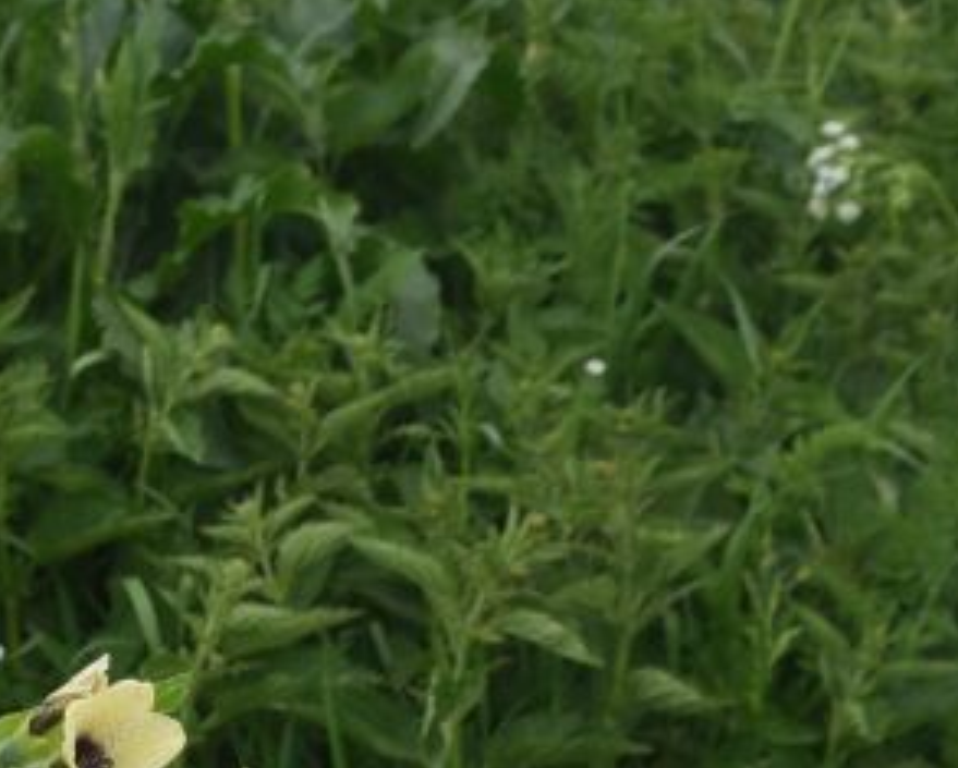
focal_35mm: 208
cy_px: 1173
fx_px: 5903
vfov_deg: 7.3
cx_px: -60
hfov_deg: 9.2
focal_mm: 50
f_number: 10
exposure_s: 1/125
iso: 200
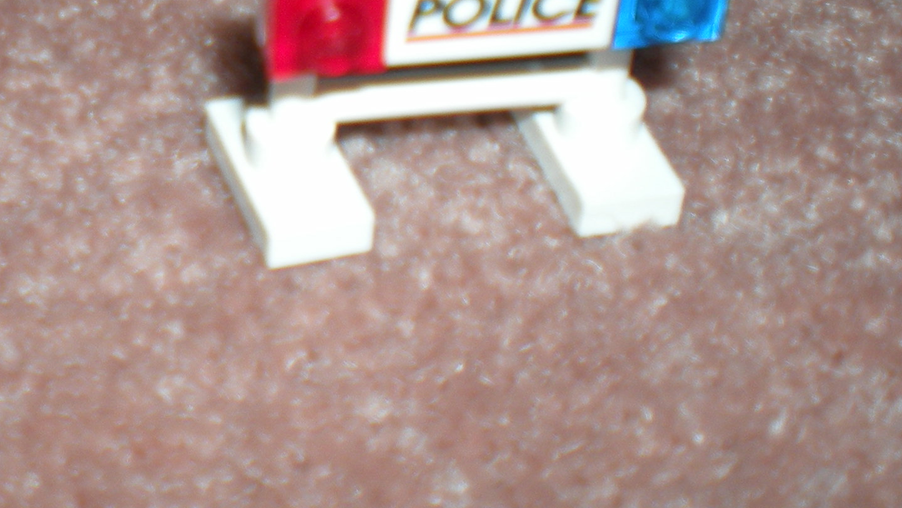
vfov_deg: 13.4
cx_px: 66
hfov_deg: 23.5
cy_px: -108
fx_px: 2105
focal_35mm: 88
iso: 64
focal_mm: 6.3
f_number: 3.1
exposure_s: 1/60
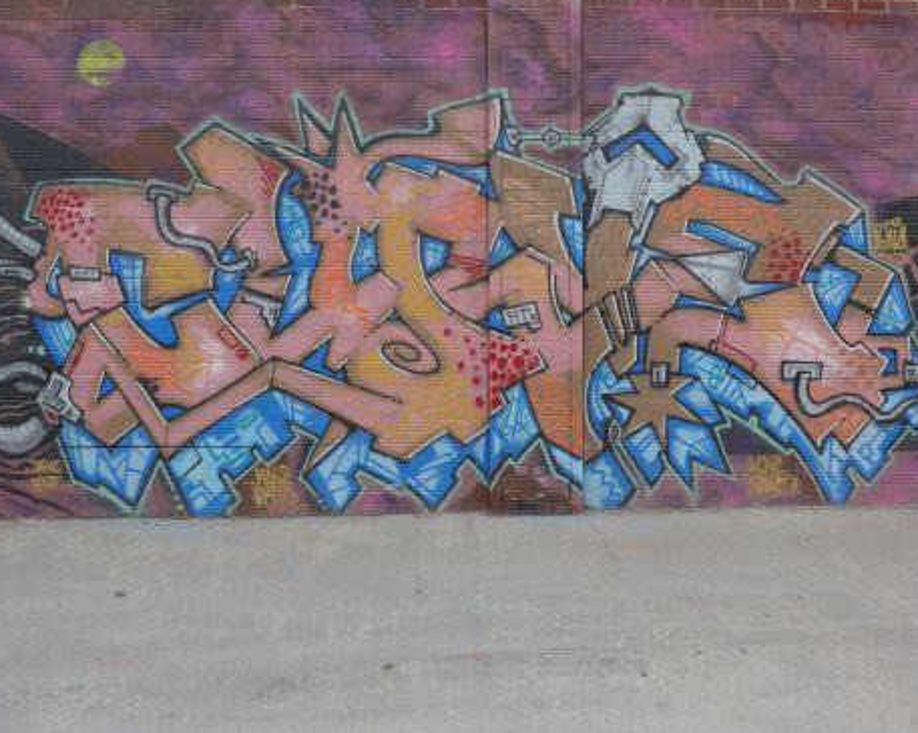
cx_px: 480
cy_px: 362
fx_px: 842
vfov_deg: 47.1
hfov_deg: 57.2
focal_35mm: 31
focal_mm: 6
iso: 80
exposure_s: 1/320
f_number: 2.8
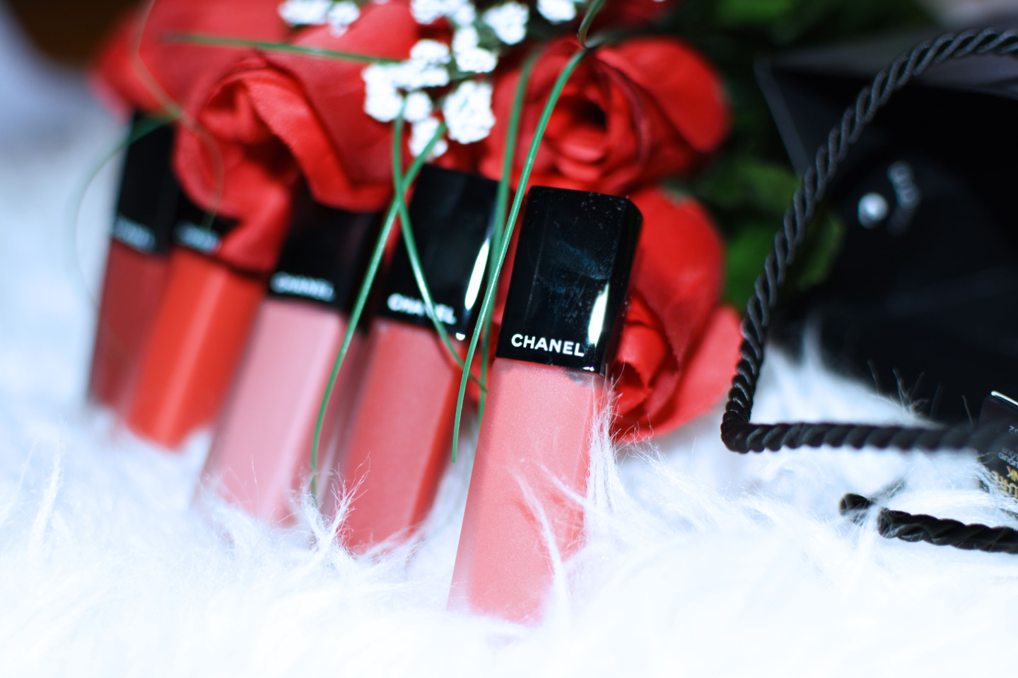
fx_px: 1484
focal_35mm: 52
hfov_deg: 37.9
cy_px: 339
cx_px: 509
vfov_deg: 25.8
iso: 100
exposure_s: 1/60
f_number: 2.8
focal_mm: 35
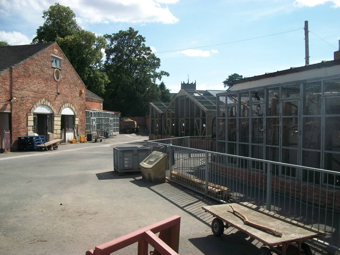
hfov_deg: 56.8
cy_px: 128
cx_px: 170
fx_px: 314
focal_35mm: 32
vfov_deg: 44.2
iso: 80
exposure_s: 1/400
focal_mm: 5.7
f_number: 5.5
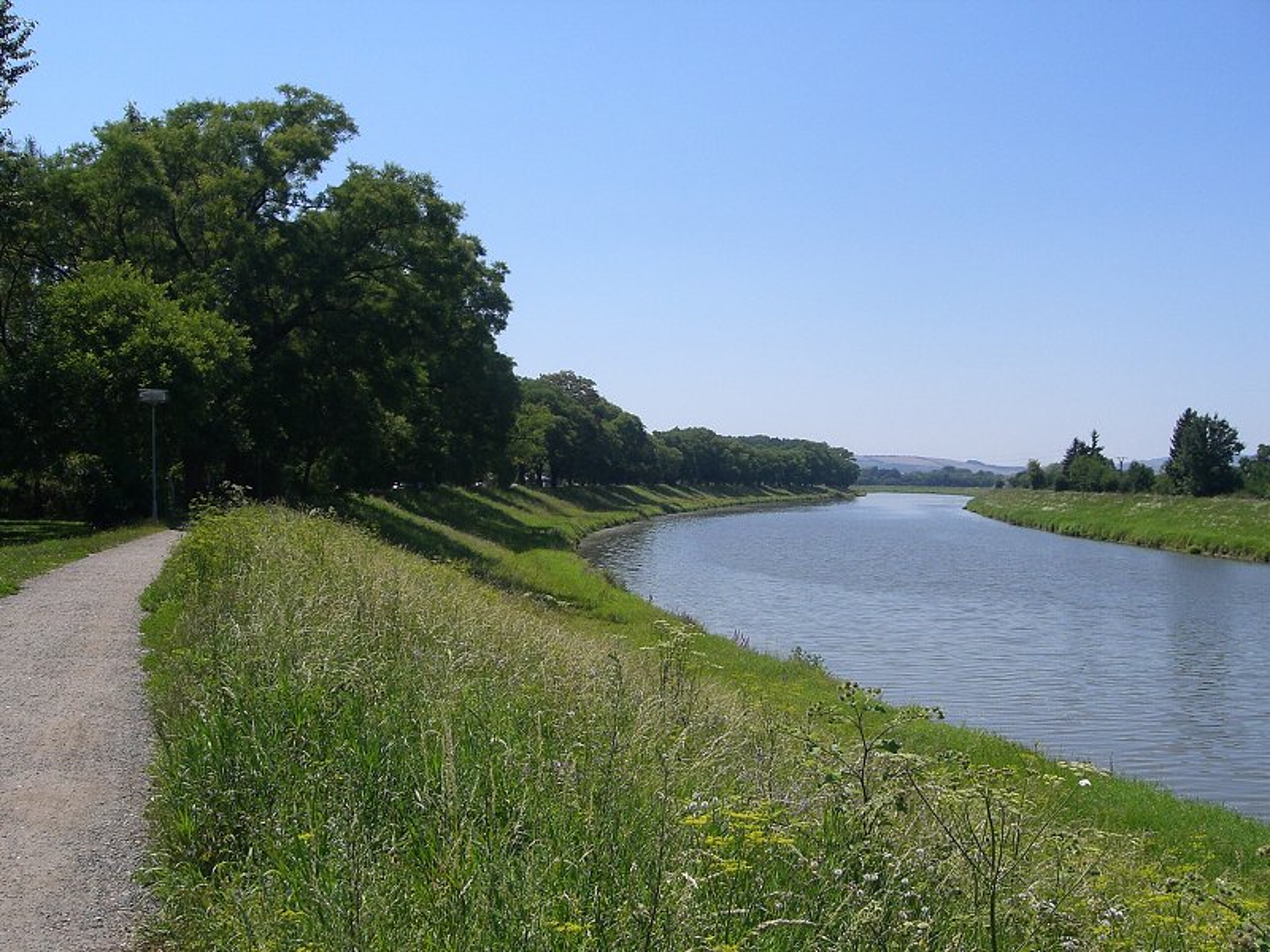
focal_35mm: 38
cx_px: 635
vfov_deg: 37.7
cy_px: 476
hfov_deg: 49.0
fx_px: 1394
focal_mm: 6.3
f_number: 4.4
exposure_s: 1/800
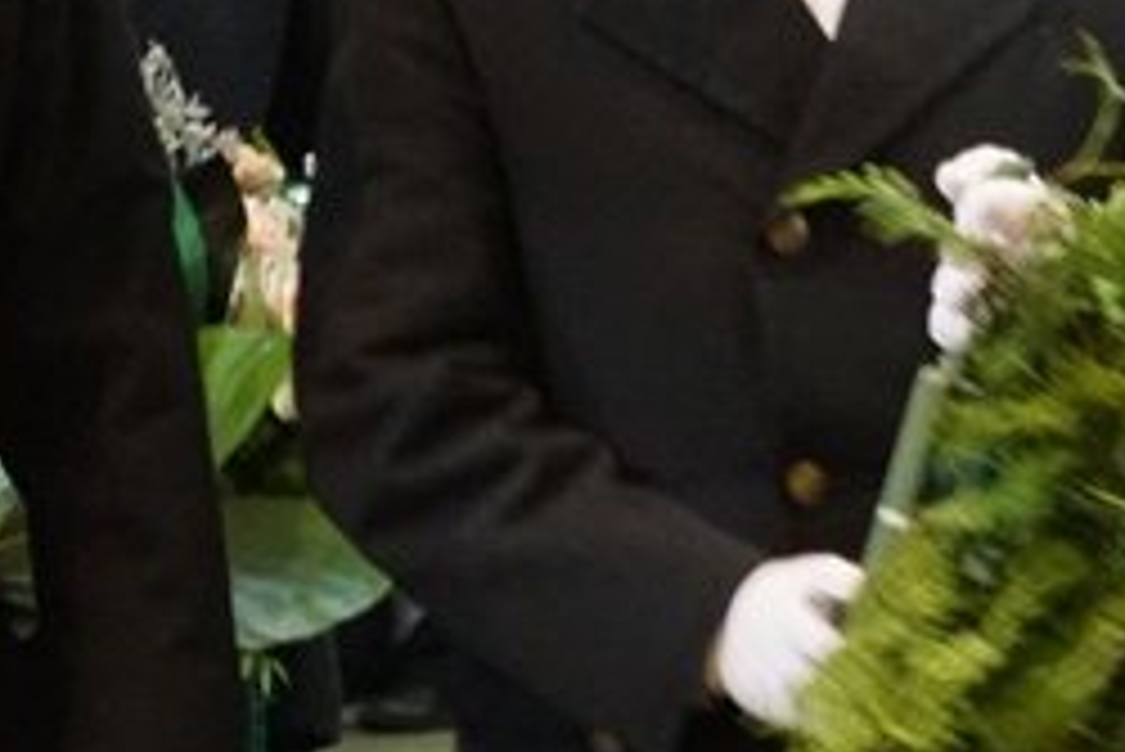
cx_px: 828
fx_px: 11256
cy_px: 281
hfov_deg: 5.7
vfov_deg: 3.8
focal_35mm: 360
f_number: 5
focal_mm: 60
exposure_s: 1/30
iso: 3200
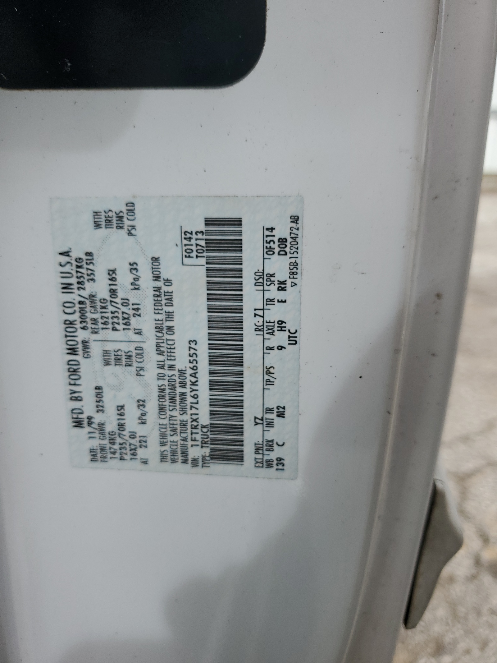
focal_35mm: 26
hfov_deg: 53.1
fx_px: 498
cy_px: 332
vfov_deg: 67.3
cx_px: 248
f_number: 1.5
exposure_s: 1/1667
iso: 50
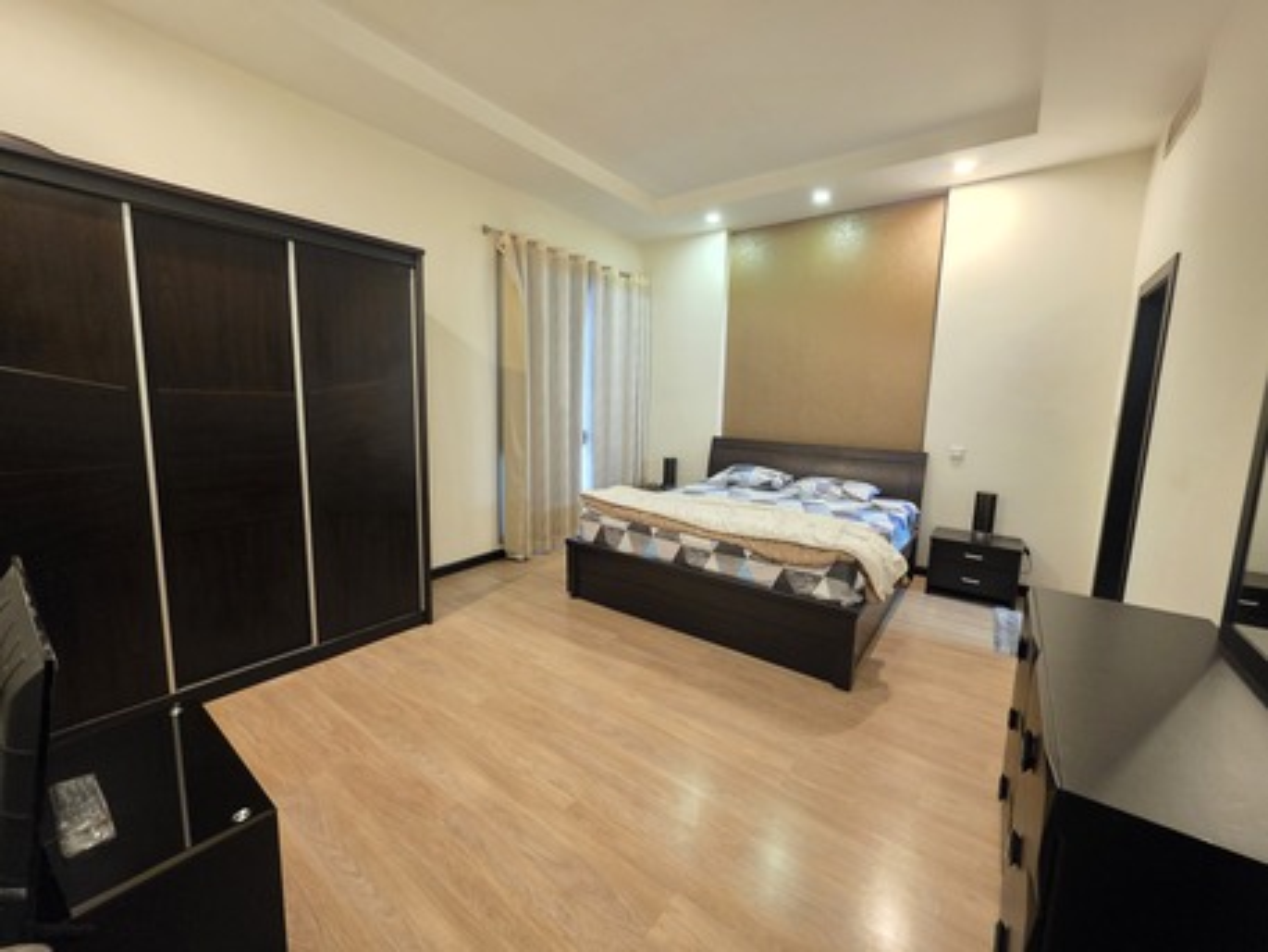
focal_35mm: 13
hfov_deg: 106.2
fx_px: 476
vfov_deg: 89.9
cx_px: 634
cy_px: 476
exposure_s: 1/33.3
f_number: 1.9
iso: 1000
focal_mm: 2.2
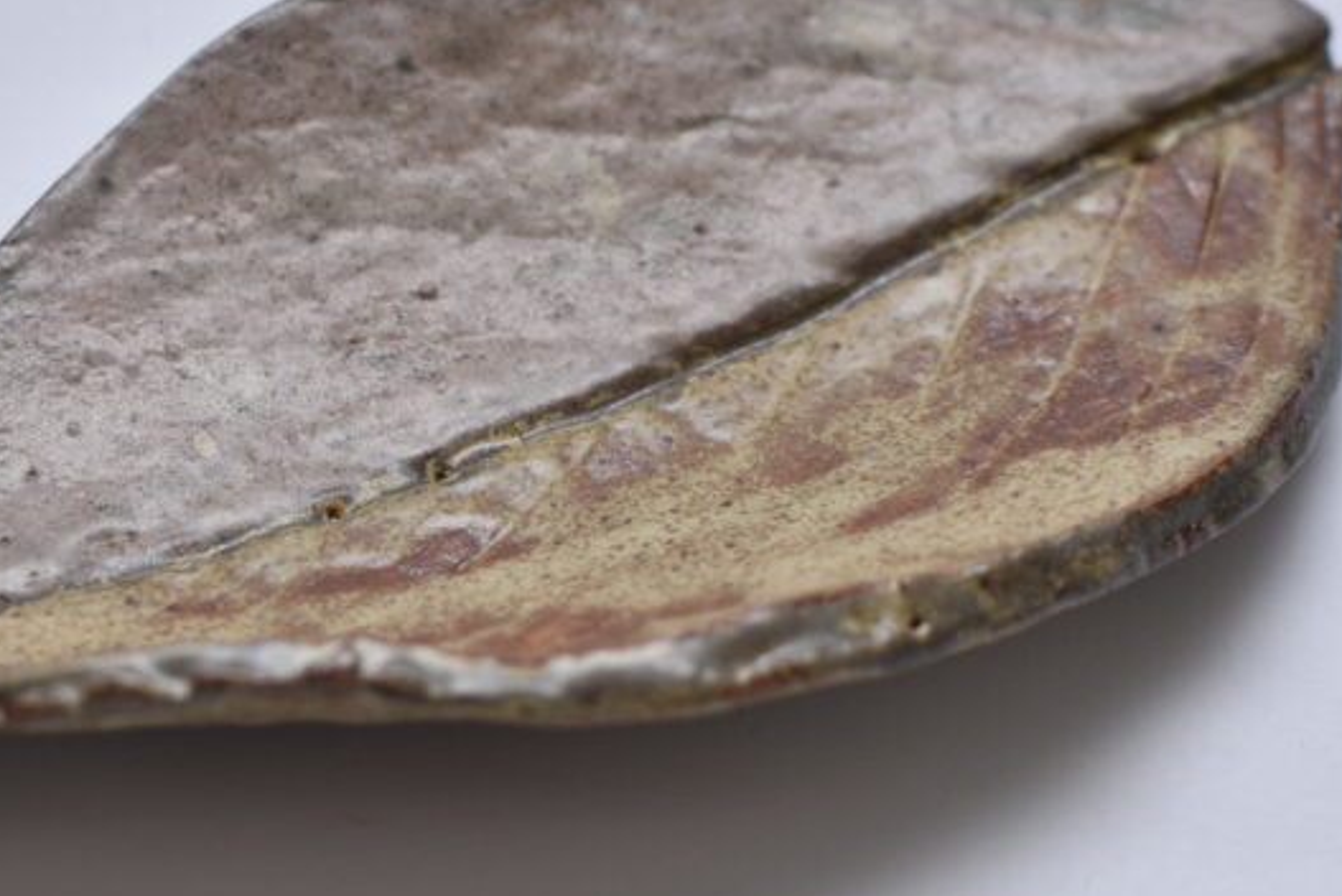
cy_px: 375
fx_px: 3803
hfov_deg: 20.0
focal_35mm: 102
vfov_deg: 13.4
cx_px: 509
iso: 100
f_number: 5.6
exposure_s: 1/250
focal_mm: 35
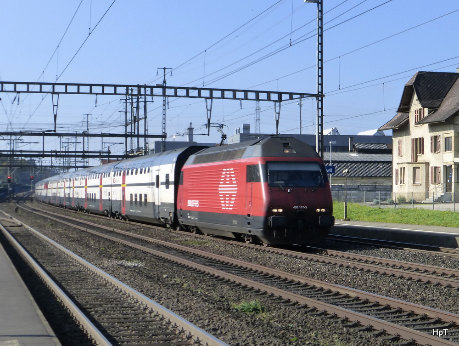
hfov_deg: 36.1
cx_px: 230
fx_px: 704
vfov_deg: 27.6
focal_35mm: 53
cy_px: 173
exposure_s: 1/640
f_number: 4.4
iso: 160
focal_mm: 9
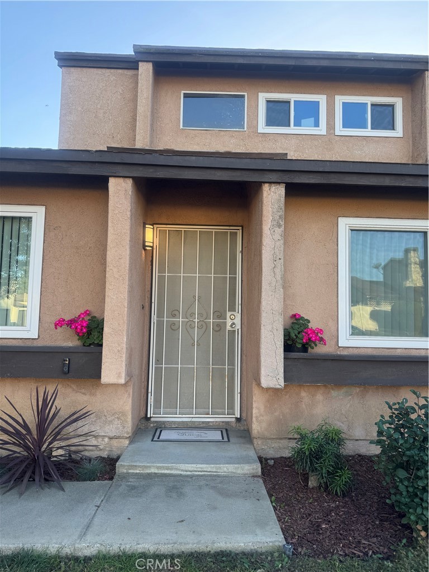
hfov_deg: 56.8
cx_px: 214
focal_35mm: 24
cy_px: 286
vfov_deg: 71.6
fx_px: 397
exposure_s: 1/372
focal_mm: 6.76
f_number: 1.78
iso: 80
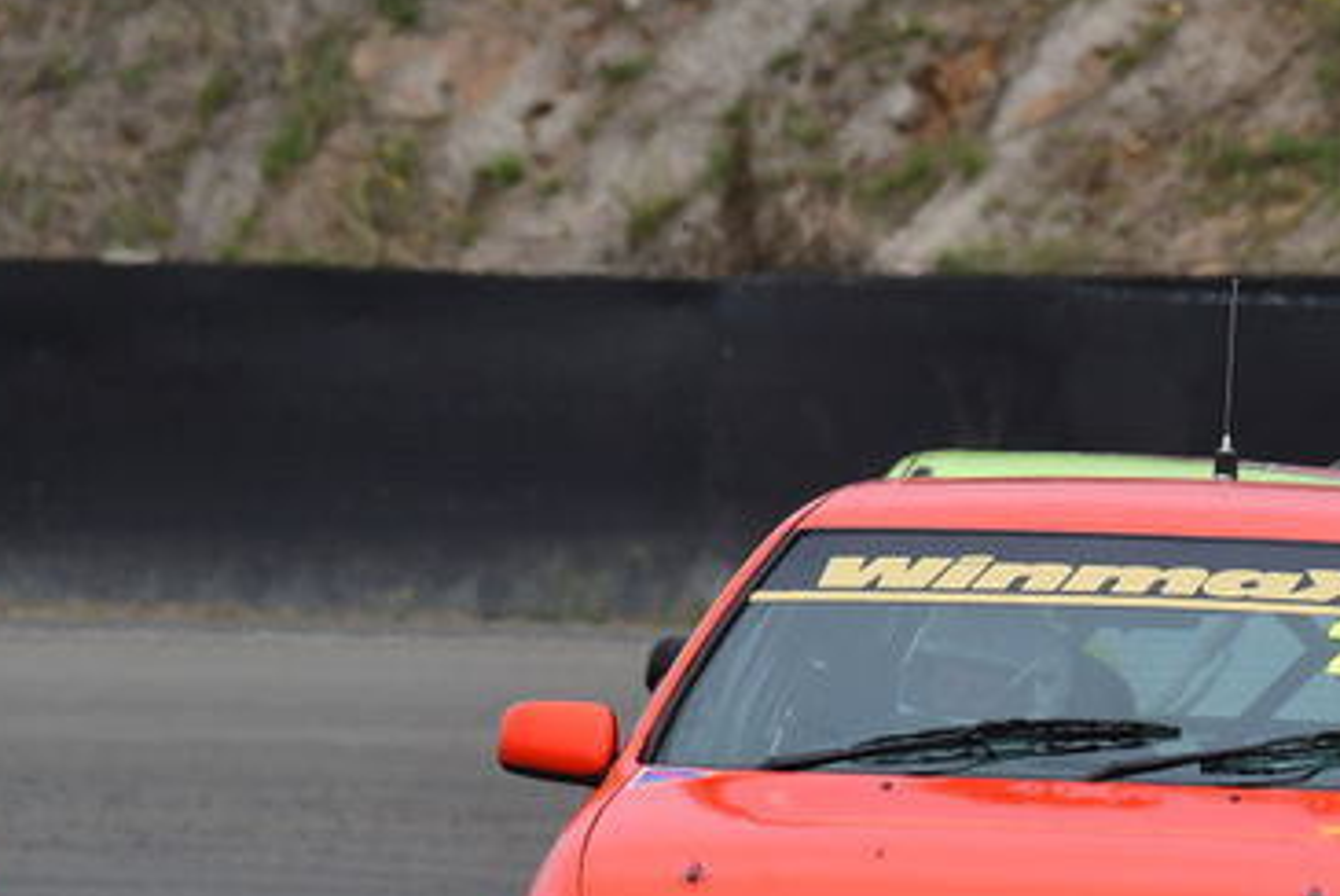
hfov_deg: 1.3
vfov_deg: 0.8
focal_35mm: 1644
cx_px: 947
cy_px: 580
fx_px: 61240
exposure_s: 1/640
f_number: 11
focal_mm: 500
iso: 640
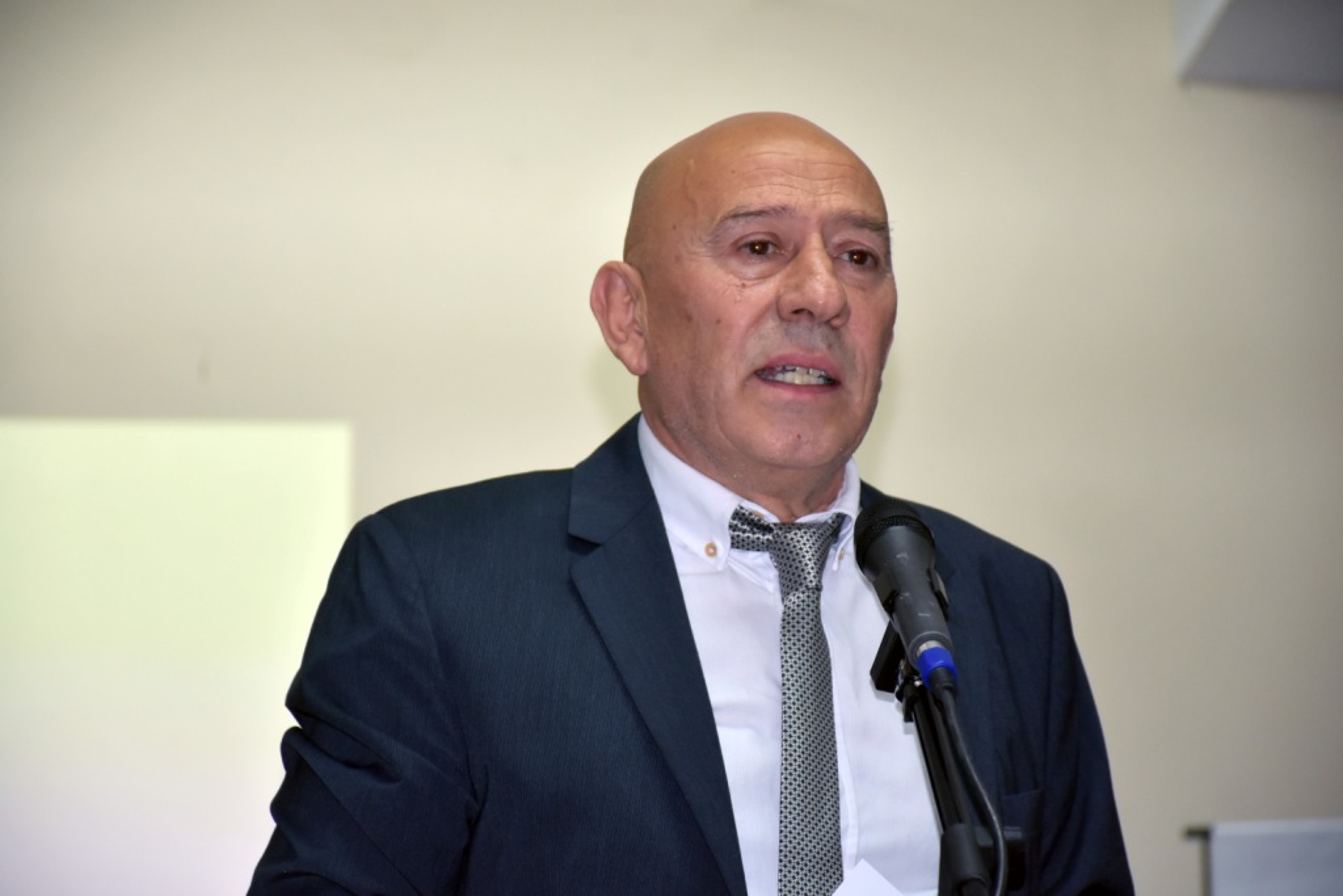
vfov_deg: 7.9
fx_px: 6492
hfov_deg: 11.8
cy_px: 448
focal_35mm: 174
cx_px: 672
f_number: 5.6
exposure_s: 1/100
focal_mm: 116
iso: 800
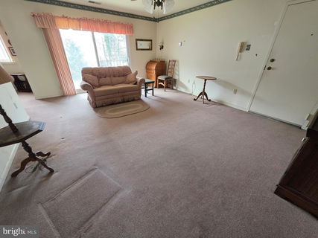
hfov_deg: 106.2
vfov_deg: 89.9
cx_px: 159
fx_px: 119
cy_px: 119
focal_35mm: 13
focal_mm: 2.2
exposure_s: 1/60
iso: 400
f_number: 1.9
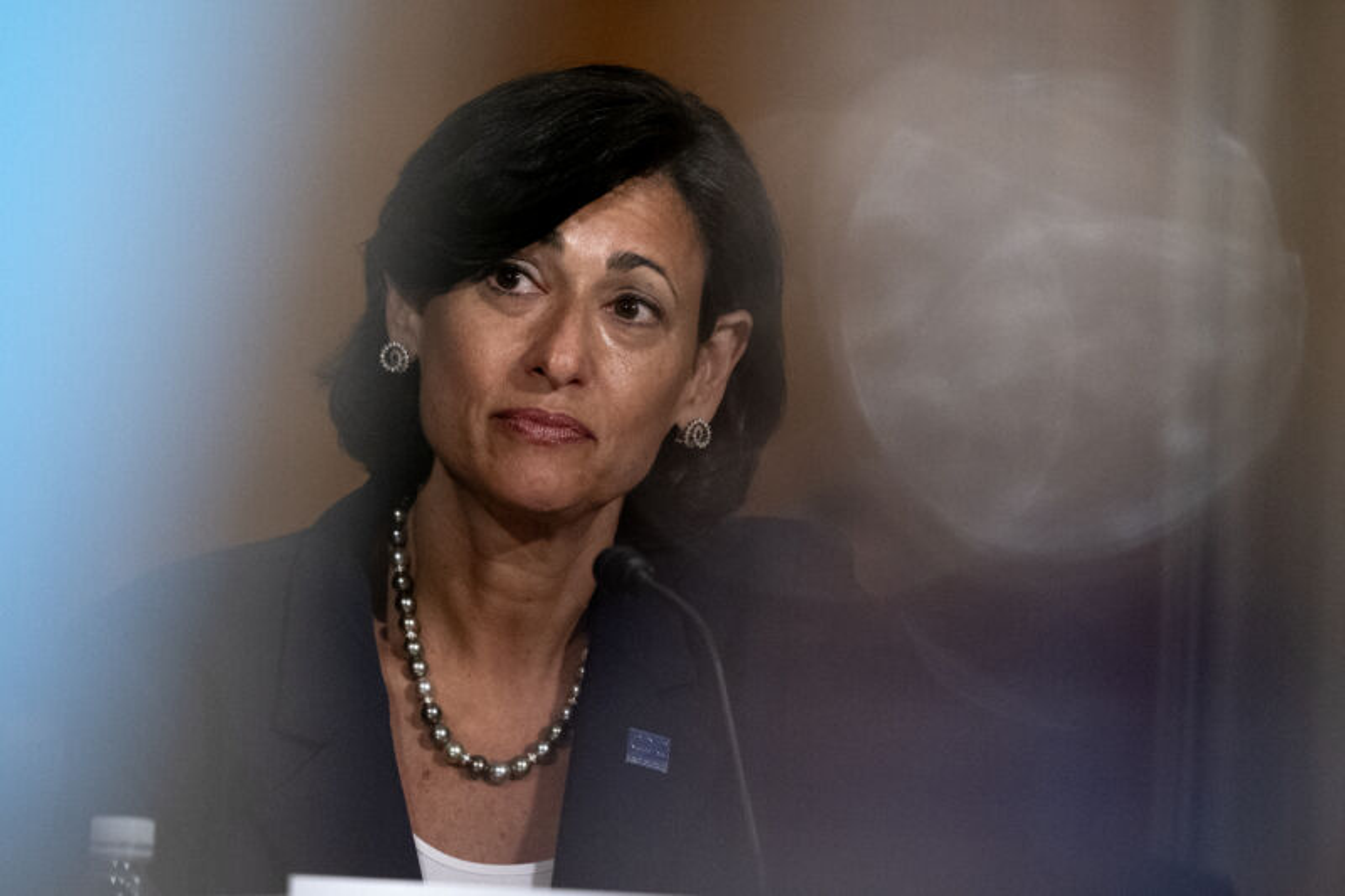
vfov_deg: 4.6
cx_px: 672
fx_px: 11205
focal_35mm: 300
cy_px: 448
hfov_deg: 6.9
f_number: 2.8
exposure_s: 1/500
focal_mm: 200
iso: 3200
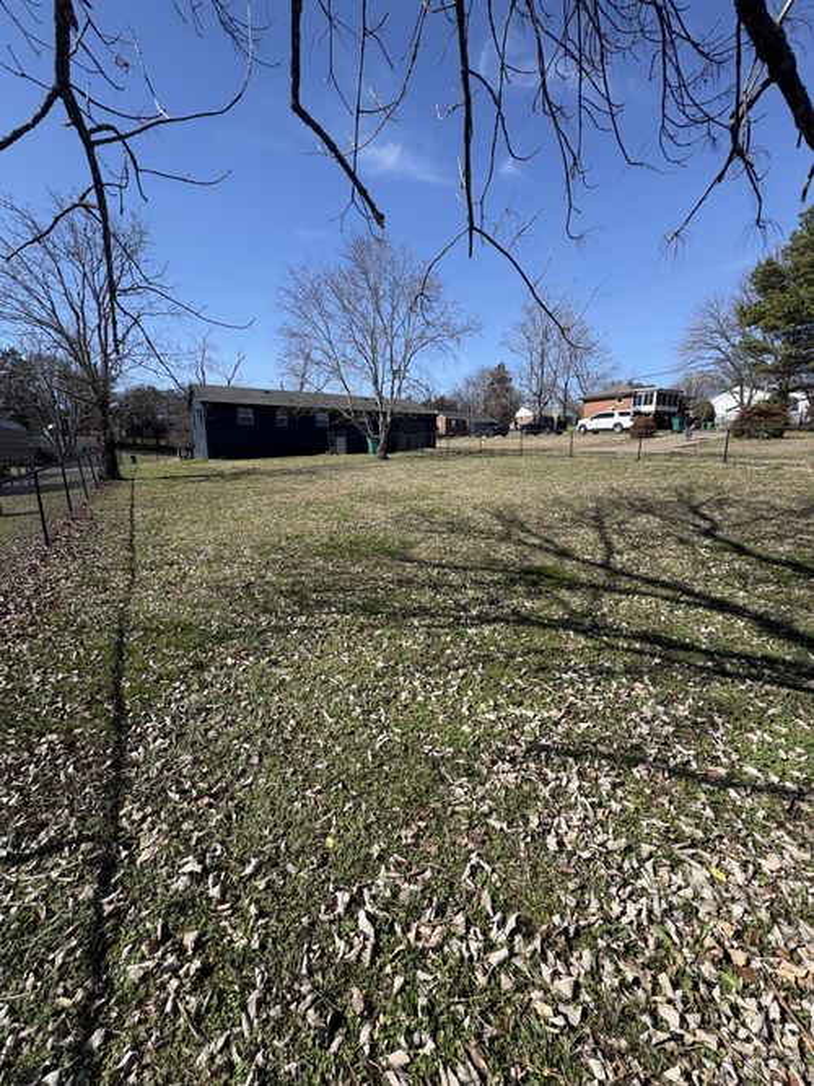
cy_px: 543
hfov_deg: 85.7
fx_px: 439
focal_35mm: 14
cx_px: 407
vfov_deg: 102.1
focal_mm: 2.22
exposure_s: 1/1346
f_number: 2.2
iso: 50
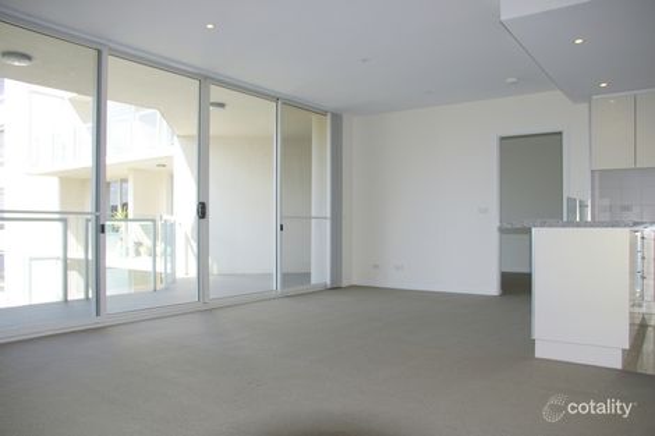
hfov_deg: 67.4
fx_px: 491
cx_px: 328
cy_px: 218
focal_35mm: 27
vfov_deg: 47.9
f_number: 5.6
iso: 200
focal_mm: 18
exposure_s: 1/180
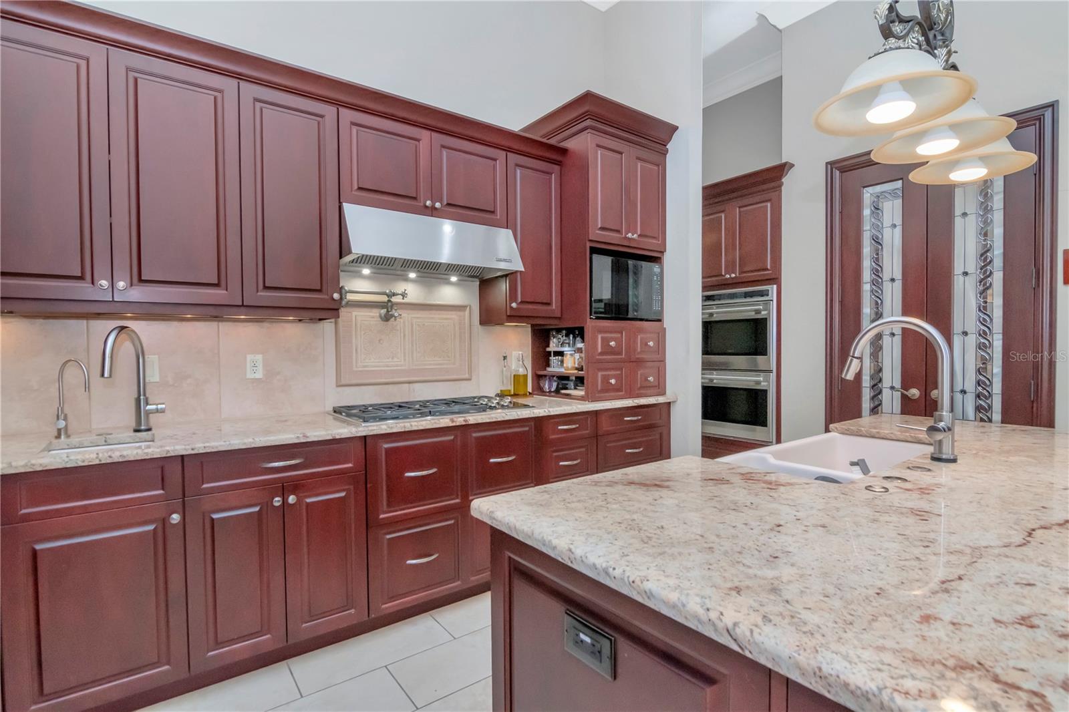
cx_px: 534
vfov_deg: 72.0
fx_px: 490
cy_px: 356
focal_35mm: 16
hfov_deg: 95.0
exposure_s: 1/200
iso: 1600
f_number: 8
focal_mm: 11
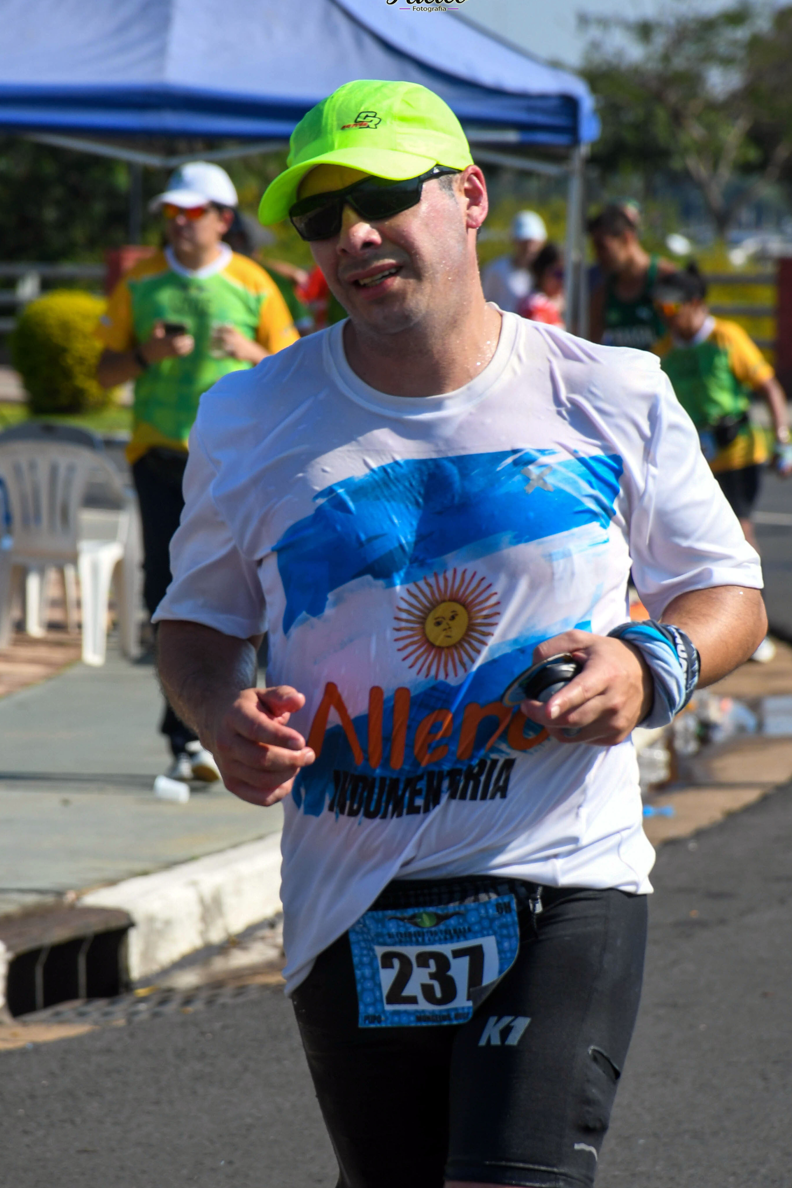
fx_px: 7655
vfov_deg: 8.9
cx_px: 429
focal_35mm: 232
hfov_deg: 5.9
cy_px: 561
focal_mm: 140
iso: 280
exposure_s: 1/800
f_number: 8
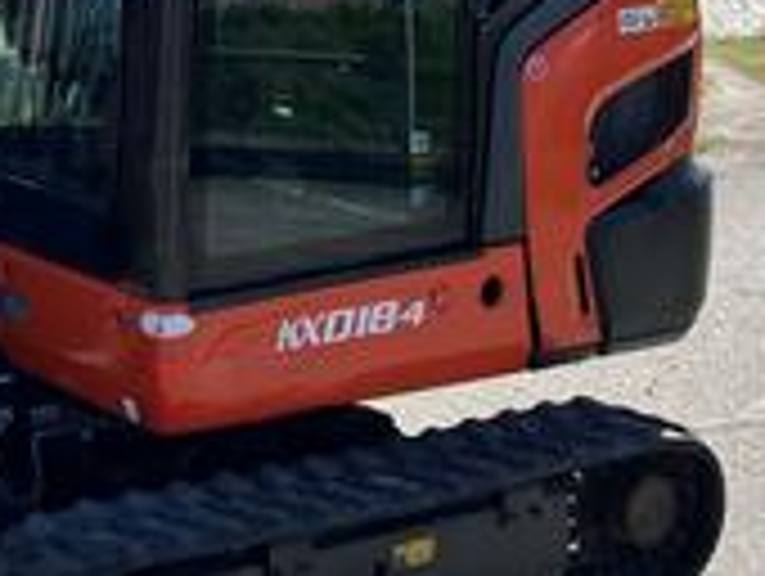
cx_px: -256
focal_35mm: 87
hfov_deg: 20.4
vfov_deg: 16.6
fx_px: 1925
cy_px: -36
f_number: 1.5
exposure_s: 1/2353
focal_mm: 5.7
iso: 50
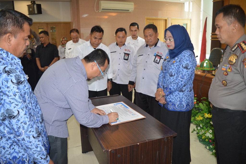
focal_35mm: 27
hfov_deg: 67.4
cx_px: 123
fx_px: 184
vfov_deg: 47.9
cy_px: 82
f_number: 3.5
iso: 720
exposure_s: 1/60
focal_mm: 18
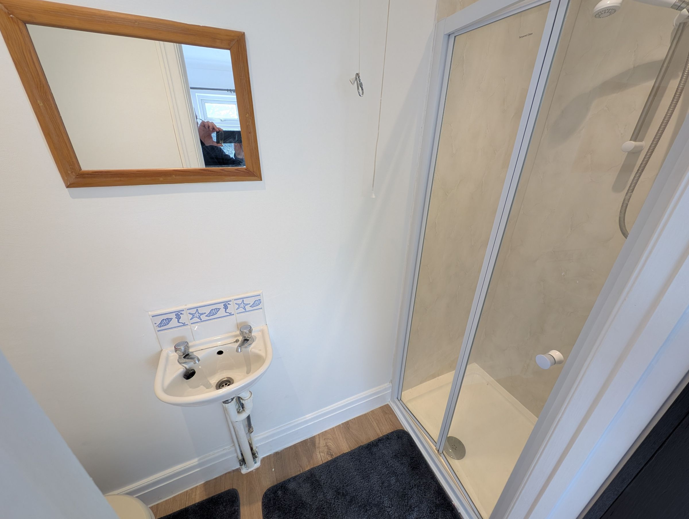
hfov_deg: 110.5
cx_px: 344
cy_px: 260
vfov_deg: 94.6
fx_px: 239
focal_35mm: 12
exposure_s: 1/23.8
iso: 57
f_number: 1.95
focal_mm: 2.23
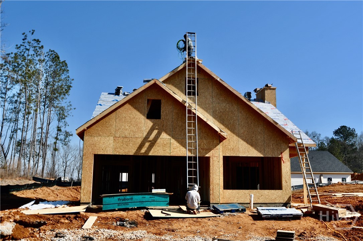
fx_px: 333
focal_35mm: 33
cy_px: 120
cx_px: 182
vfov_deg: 39.9
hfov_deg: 57.2
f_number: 9
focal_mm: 22
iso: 100
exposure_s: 1/320
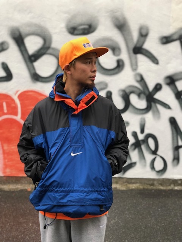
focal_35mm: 52
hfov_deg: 28.0
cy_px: 121
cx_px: 91
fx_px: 365
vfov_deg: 36.8
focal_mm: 6
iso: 100
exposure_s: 1/60
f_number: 2.4
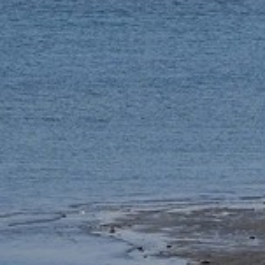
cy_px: 336
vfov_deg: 1.0
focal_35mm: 1715
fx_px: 14854
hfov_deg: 1.0
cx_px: 1178
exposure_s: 1/320
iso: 200
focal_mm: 190
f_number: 7.1
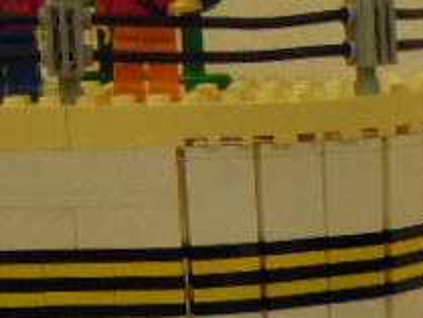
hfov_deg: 13.2
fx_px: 1797
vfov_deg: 9.7
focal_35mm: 147
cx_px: 453
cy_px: 535
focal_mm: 5.4
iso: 400
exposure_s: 1/25
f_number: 3.5
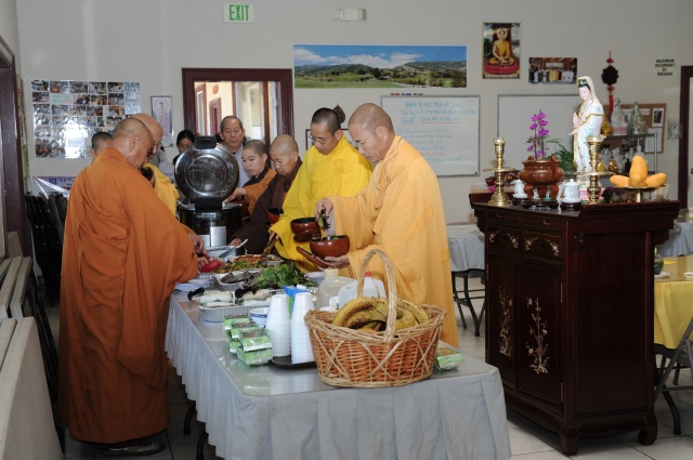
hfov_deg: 41.2
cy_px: 230
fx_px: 923
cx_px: 346
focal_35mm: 48
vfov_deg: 28.0
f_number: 5.6
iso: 400
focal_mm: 48
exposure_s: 1/50
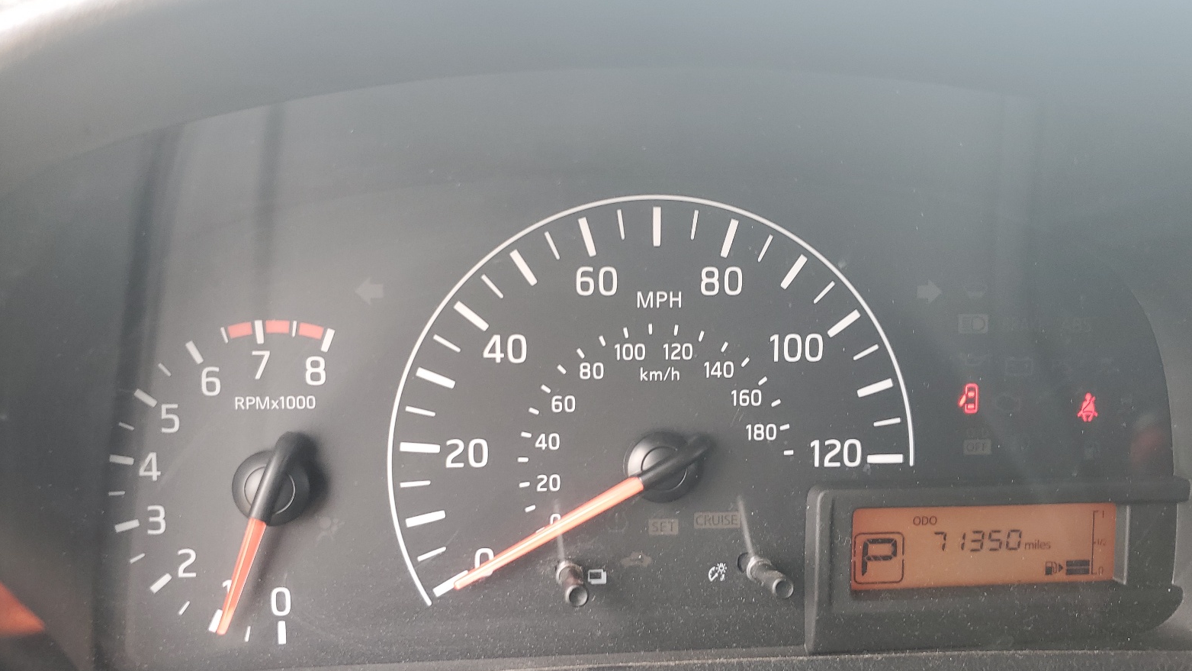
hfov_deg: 66.1
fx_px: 917
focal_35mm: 29
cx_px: 608
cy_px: 427
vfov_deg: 39.9
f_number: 1.5
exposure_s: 1/60.2
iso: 51
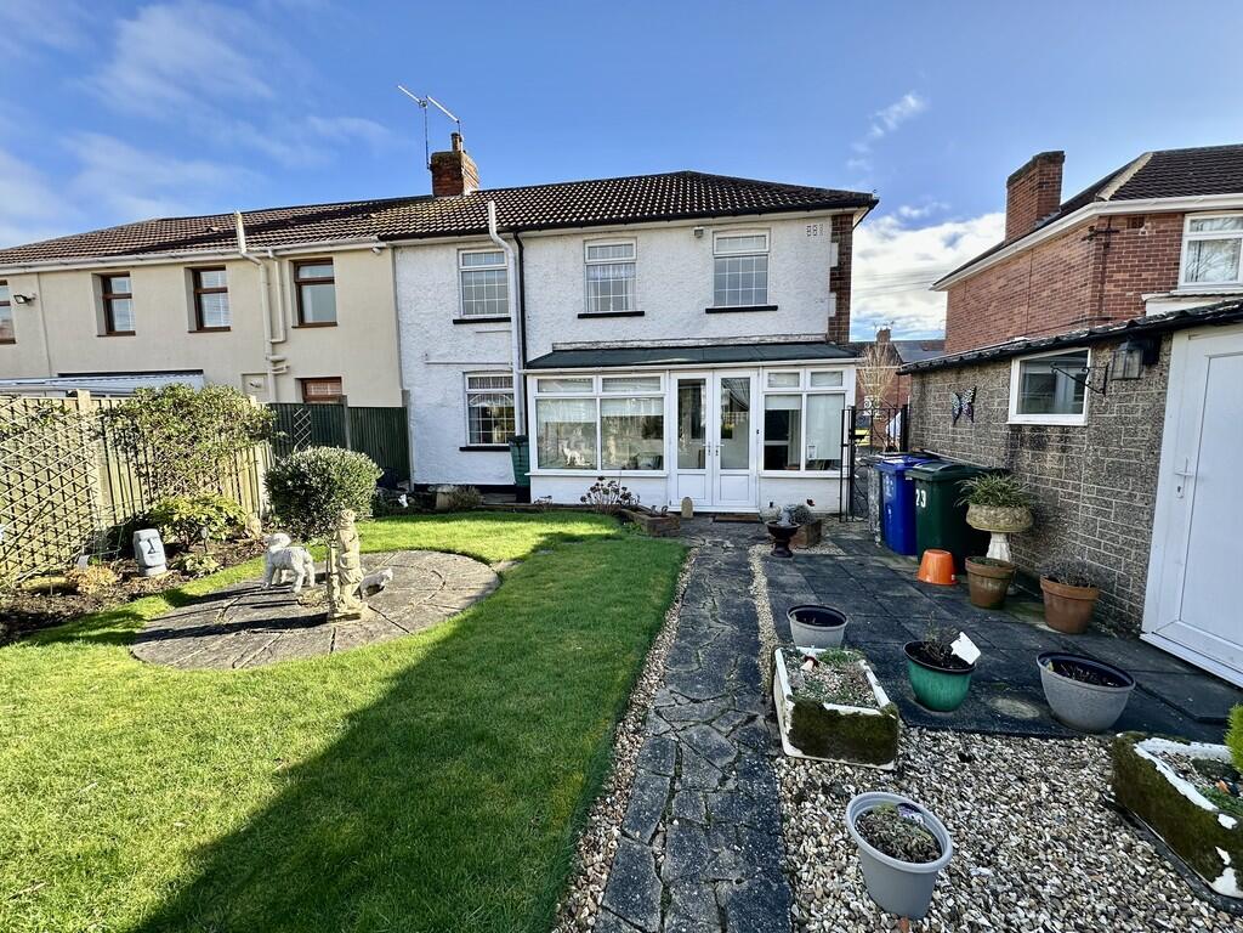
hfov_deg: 102.1
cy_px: 466
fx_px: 503
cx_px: 622
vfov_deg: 85.7
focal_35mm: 14
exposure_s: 1/412
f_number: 2.2
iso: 40
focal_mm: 2.22
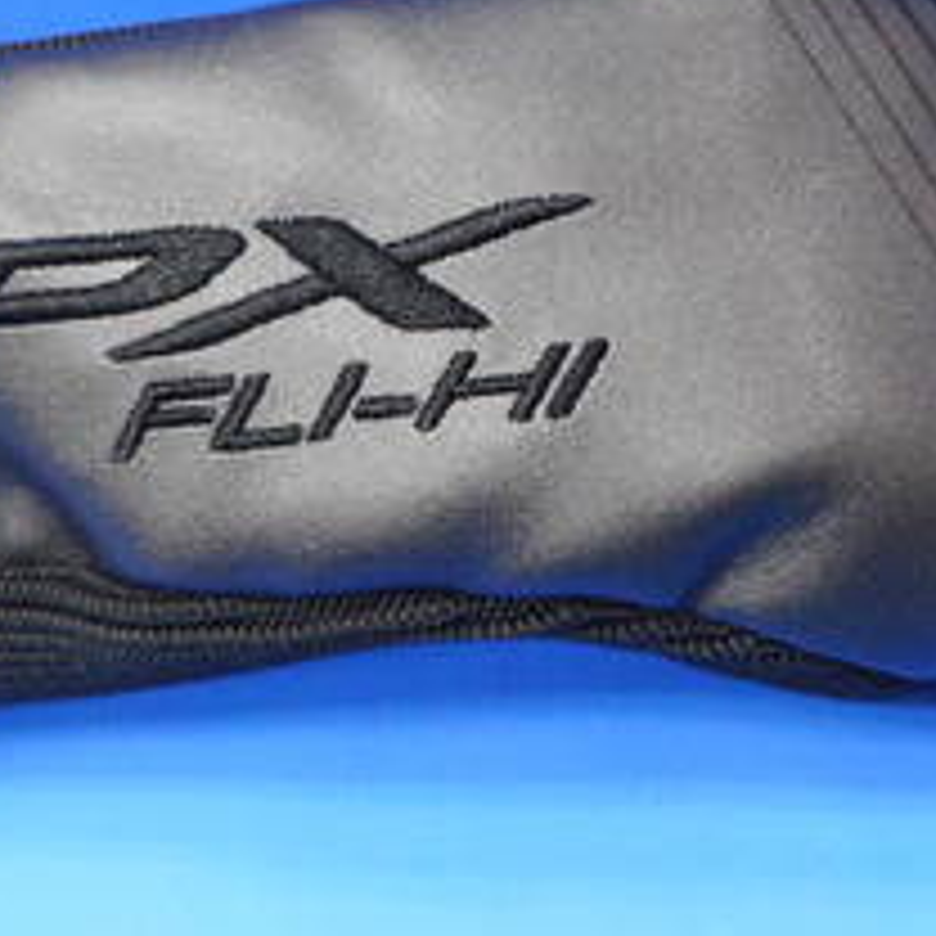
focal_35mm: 68
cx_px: 590
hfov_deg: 25.3
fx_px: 2080
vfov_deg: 25.3
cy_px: 374
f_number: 3.7
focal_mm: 4.5
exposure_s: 1/30
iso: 220
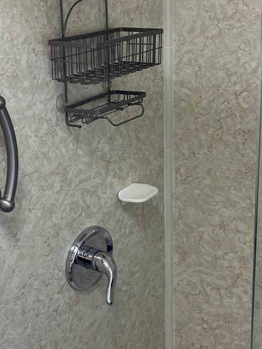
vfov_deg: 37.4
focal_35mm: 51
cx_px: 92
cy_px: 155
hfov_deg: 28.4
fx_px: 515
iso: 100
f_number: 1.6
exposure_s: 1/120
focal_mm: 5.1
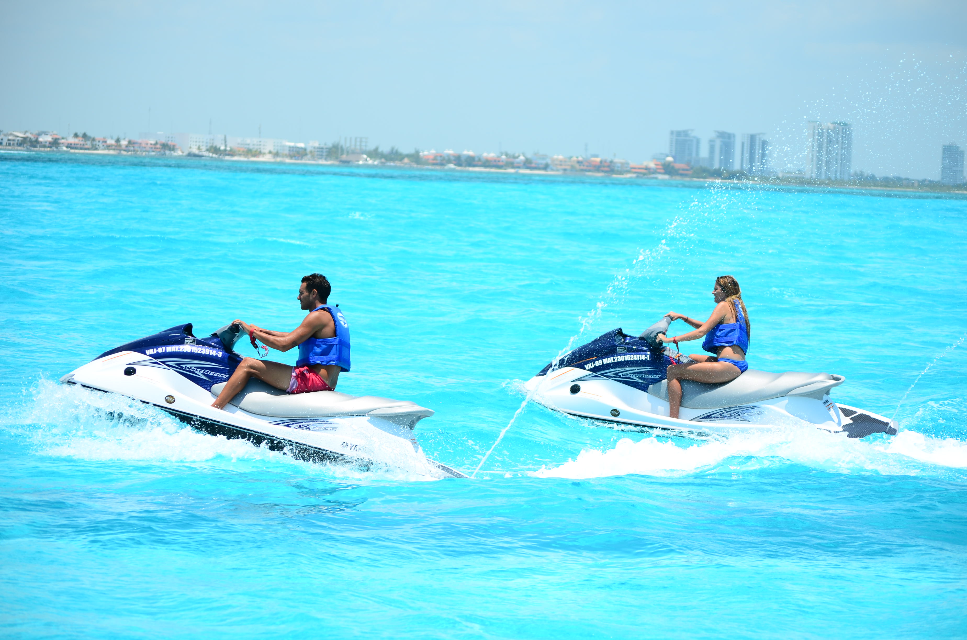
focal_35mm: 147
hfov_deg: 14.0
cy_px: 320
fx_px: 3940
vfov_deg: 9.3
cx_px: 484
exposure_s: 1/640
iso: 100
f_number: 5.6
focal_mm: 98
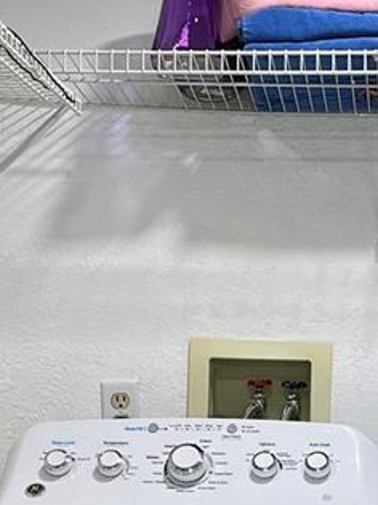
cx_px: 357
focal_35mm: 99
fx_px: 1442
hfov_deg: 14.7
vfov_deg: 19.3
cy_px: 510
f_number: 1.6
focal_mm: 5.1
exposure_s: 1/120
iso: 125
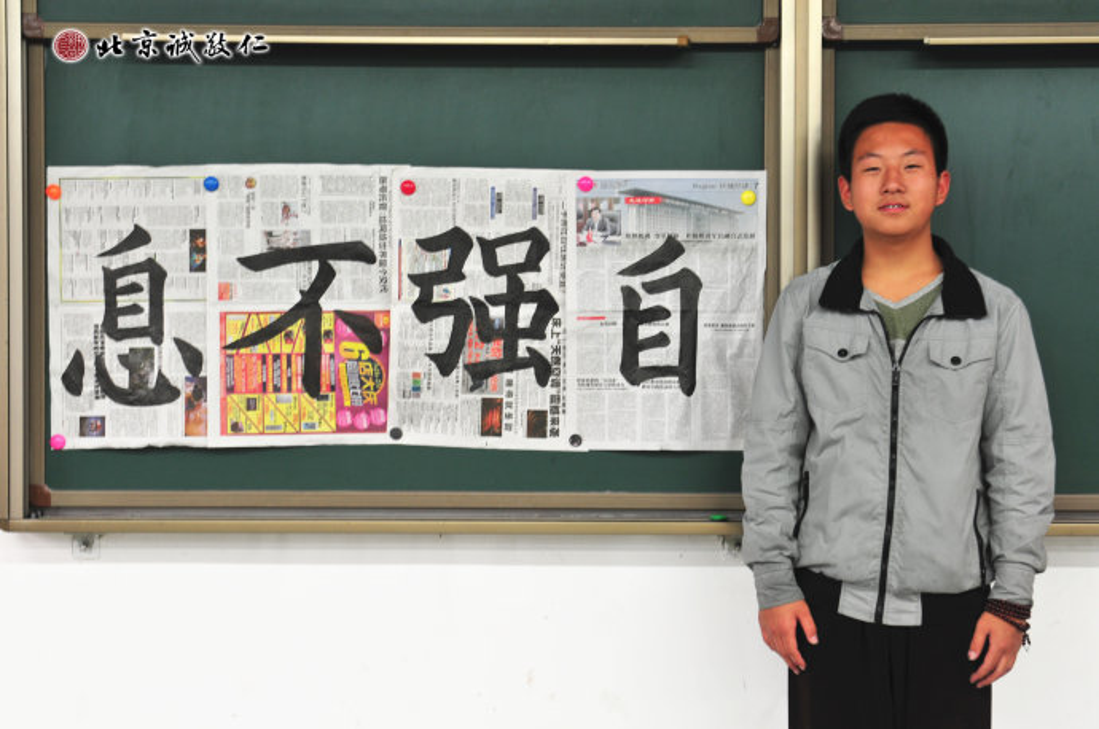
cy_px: 364
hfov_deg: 27.0
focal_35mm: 75
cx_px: 550
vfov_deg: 18.1
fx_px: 2286
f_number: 4
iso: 250
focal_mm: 50
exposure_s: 1/25
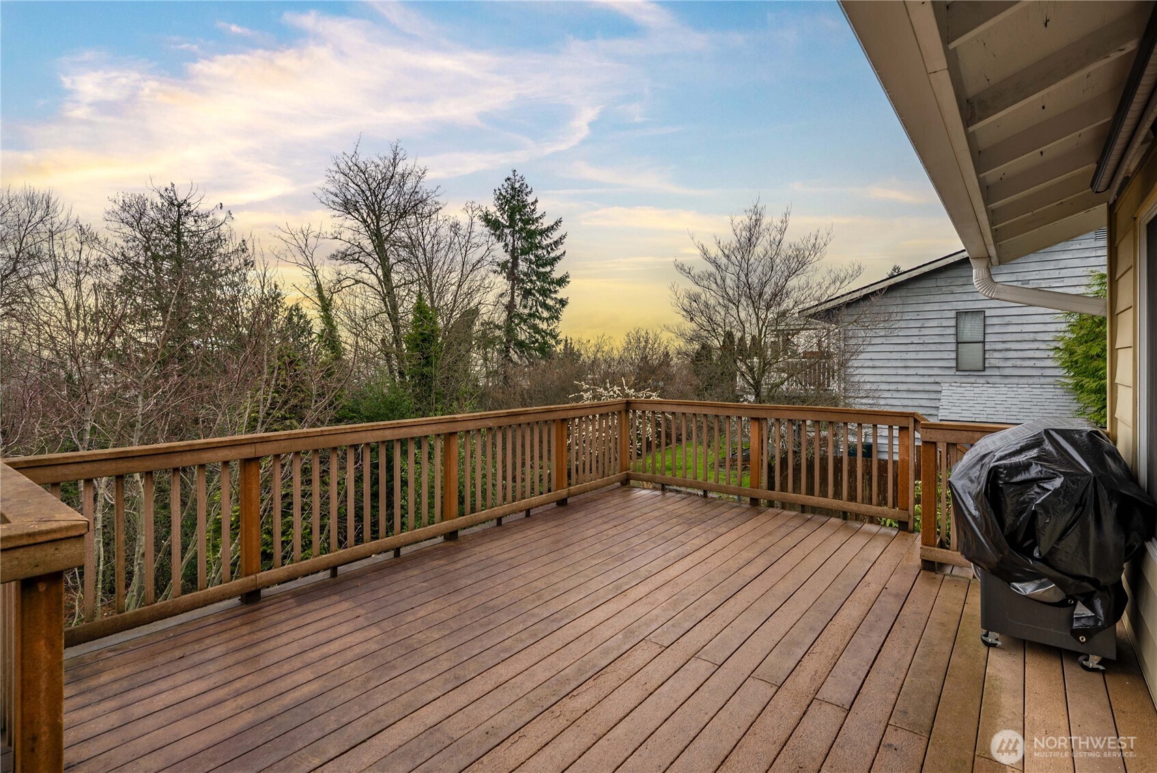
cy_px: 386
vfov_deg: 73.8
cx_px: 578
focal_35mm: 16
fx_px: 514
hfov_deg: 96.7
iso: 80
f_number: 7.1
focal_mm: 16
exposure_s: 1/60
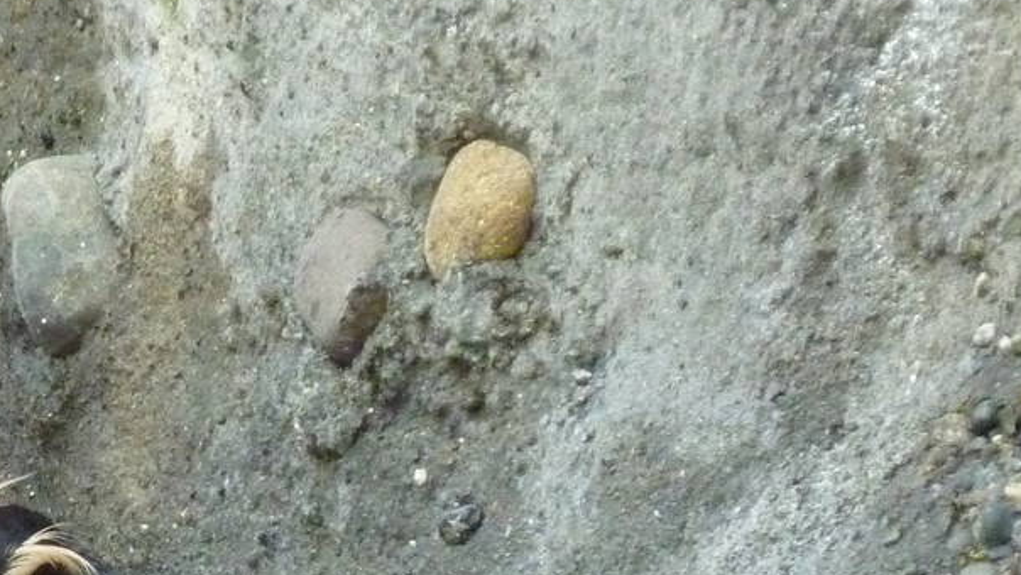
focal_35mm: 488
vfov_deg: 2.5
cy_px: 773
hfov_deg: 4.4
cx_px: -71
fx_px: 13214
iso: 800
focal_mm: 27.8
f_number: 4.5
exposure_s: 1/125
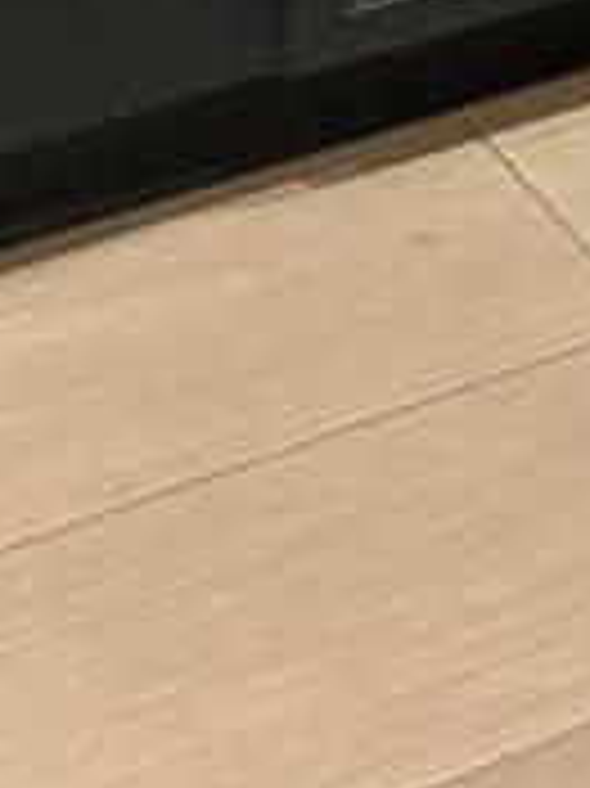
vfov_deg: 11.0
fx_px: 3458
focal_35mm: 152
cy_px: -1108
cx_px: 644
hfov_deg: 9.7
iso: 250
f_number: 1.6
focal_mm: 5.96
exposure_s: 1/60
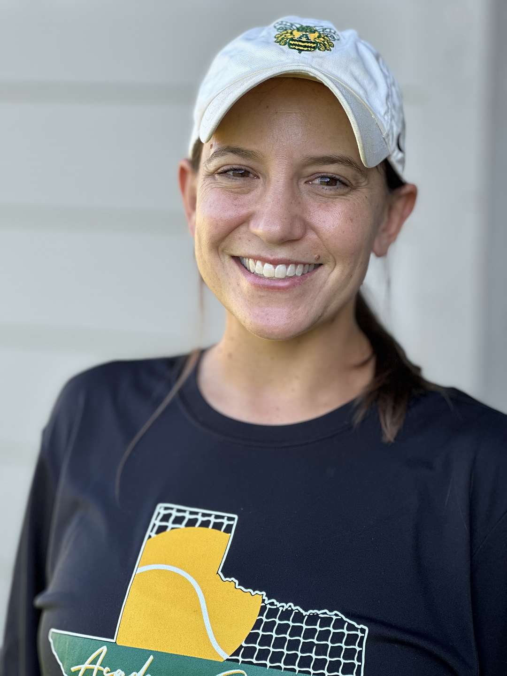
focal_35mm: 77
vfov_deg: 25.3
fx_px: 1504
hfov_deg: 19.1
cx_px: 254
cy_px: 338
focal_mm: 9
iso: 50
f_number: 2.8
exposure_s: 1/121
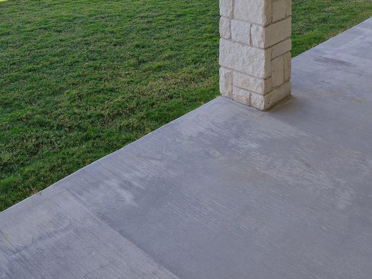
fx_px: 451
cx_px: 150
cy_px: -106
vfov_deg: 27.2
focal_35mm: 42
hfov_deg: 44.6
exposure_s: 1/800
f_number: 7.1
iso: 100
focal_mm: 14
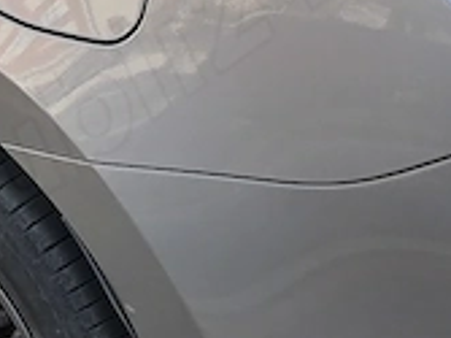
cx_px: -127
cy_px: 95
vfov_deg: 10.7
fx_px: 1797
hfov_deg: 13.8
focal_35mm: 138
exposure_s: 1/180
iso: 16
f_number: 1.7
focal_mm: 6.3
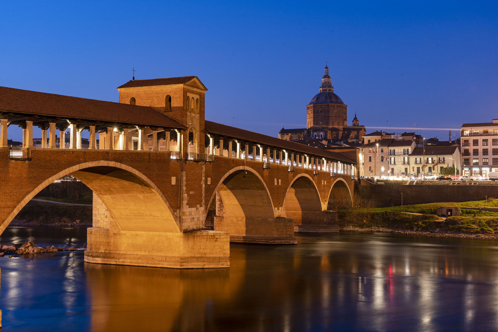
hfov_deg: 47.4
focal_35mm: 41
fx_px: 567
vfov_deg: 32.6
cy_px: 166
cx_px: 249
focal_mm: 41
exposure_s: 30
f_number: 13
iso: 200
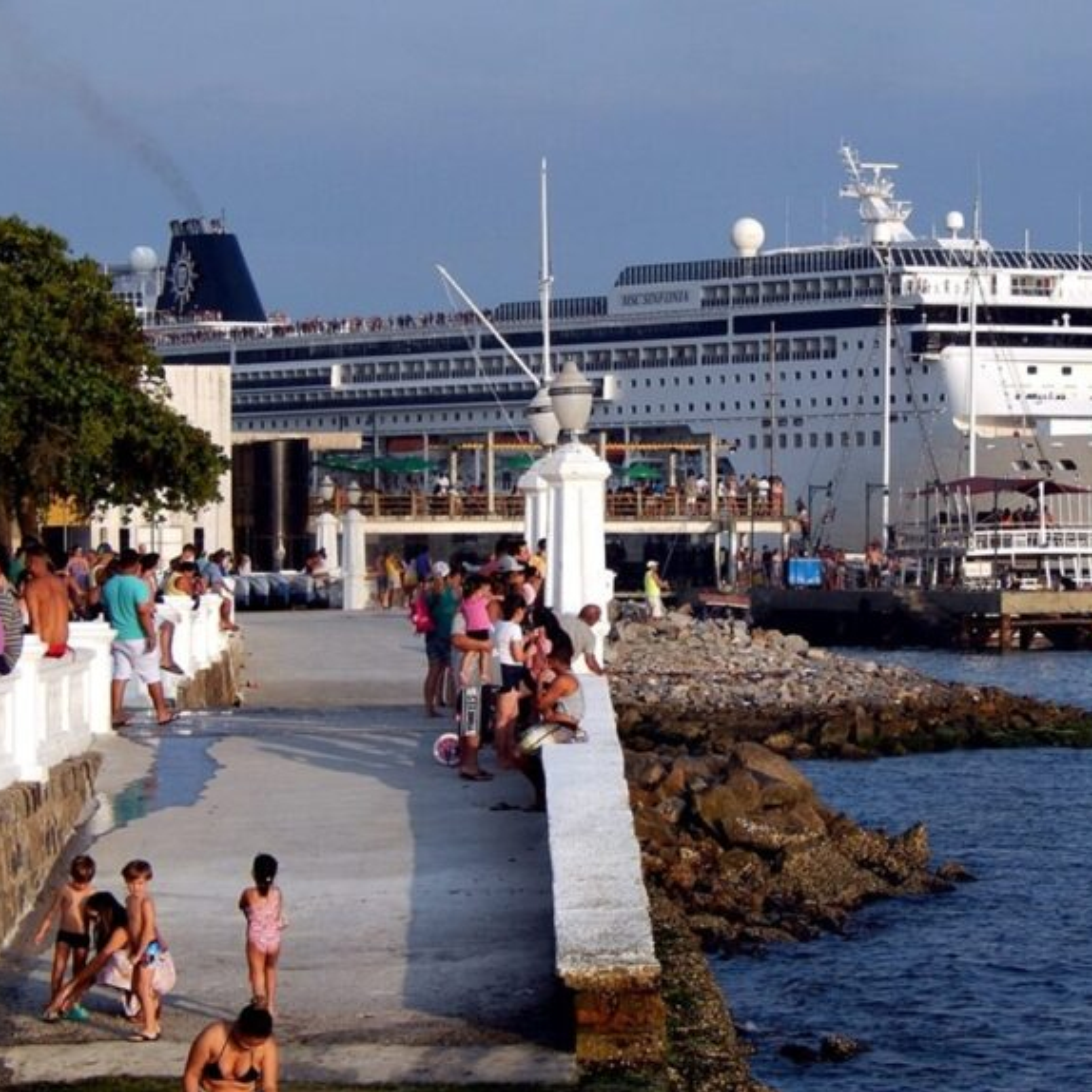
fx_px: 5996
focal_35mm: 168
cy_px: 546
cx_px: 721
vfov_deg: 10.4
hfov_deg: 10.4
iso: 125
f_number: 4.9
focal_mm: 25.3
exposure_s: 1/640
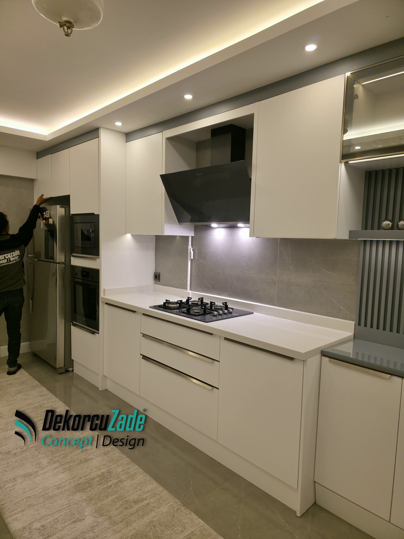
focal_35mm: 23
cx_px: 202
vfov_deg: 73.9
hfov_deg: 58.9
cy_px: 270
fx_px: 358
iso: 200
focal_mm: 6.3
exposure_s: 1/180
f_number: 1.7
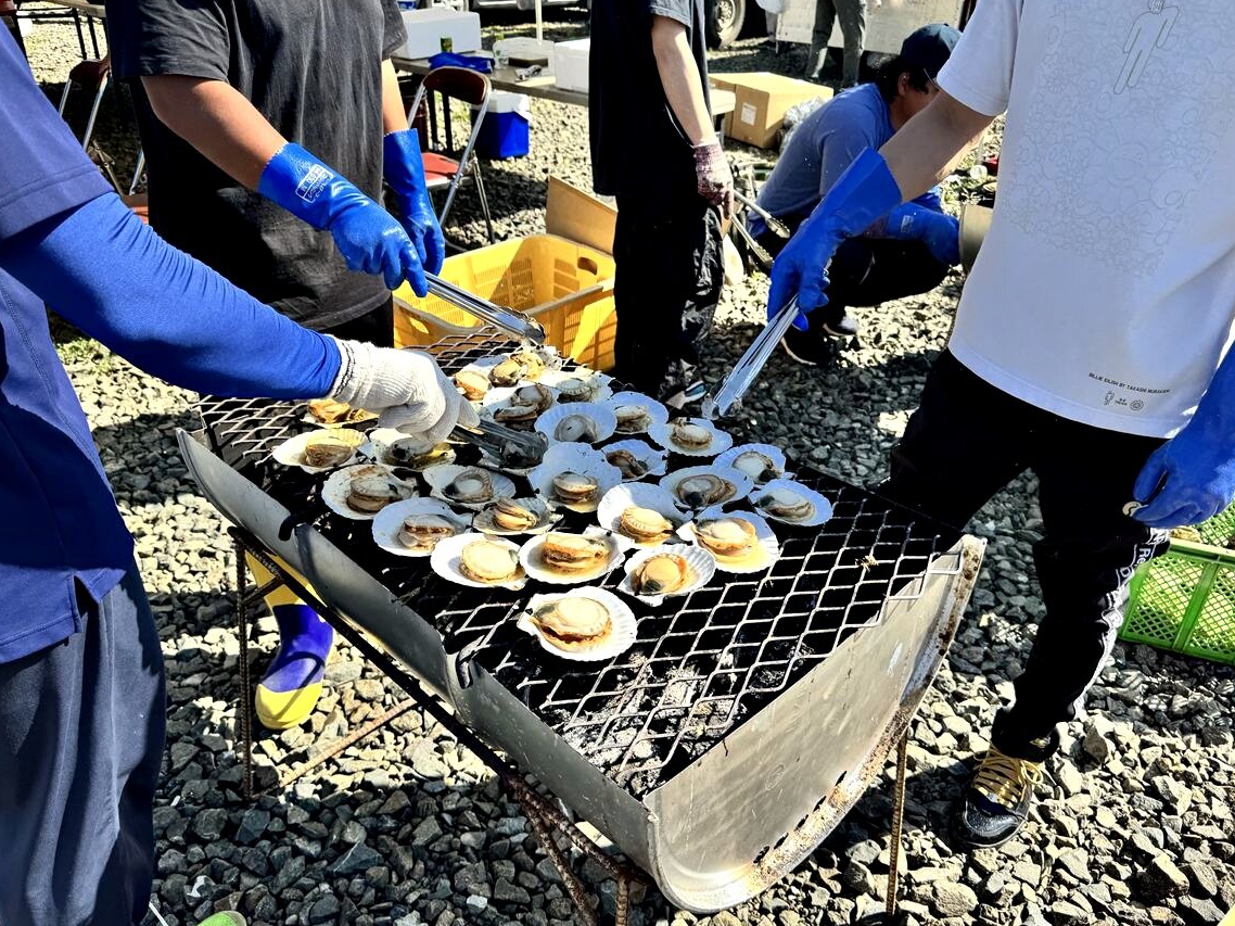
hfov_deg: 65.3
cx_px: 637
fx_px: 963
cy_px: 493
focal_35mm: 27
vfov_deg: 51.3
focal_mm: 6.8
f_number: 1.8
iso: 80
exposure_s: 1/1560
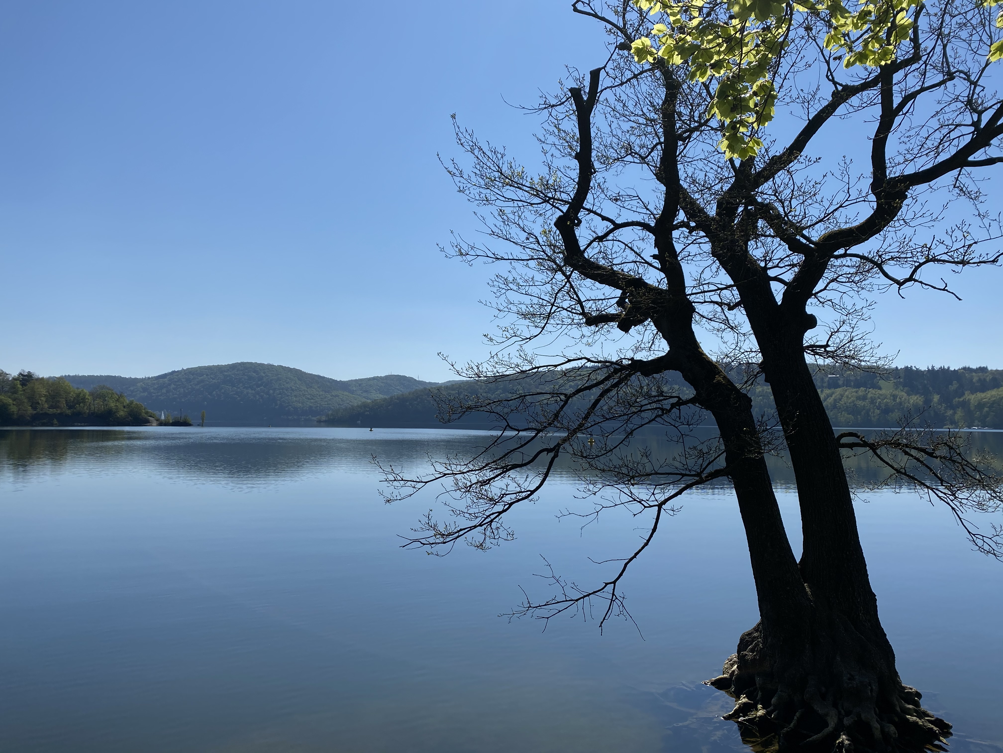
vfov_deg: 53.1
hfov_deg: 67.3
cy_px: 376
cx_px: 502
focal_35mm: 26
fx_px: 753
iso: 32
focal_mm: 4.25
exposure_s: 1/6098
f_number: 1.8
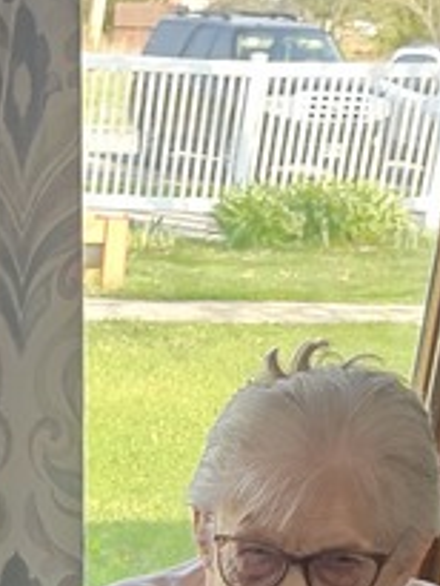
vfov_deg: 13.3
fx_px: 1947
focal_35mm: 115
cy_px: 1352
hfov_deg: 12.2
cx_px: -266
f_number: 1.7
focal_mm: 6.3
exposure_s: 1/120
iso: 100
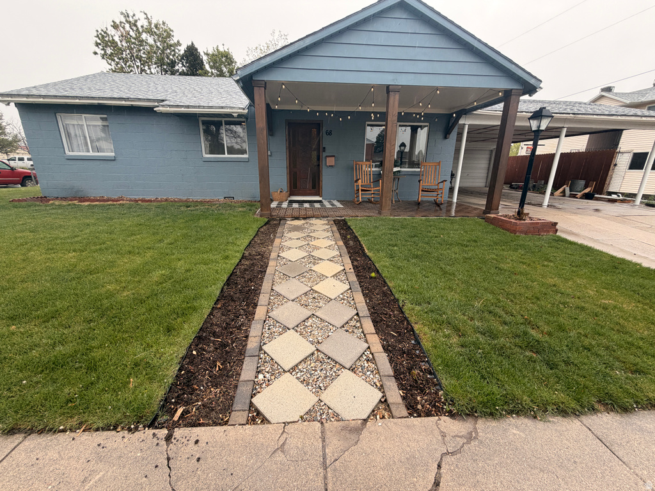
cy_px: 246
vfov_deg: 85.7
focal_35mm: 14
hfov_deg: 102.1
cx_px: 328
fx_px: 265
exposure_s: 1/180
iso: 40
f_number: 2.2
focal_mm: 2.22
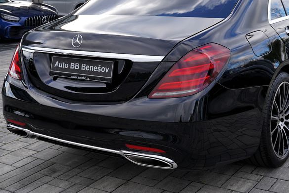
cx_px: 174
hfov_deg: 34.4
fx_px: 466
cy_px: 56
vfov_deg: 23.2
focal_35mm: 58
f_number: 5.6
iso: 100
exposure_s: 1/160
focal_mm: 33
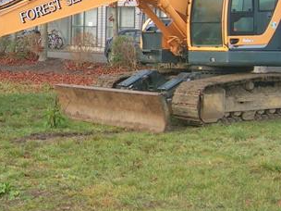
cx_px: 24
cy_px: 63
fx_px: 747
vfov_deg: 16.0
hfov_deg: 20.8
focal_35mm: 92
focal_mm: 5.4
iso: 50
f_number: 2.8
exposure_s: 1/106
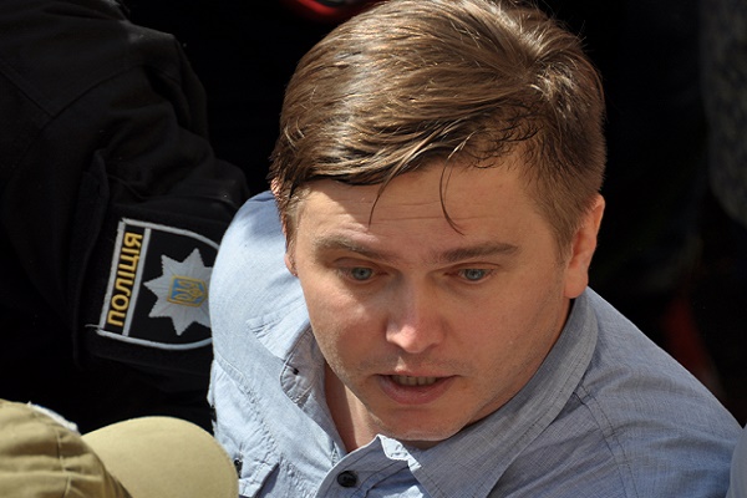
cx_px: 374
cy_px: 249
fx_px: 9337
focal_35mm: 450
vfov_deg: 3.1
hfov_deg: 4.6
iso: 200
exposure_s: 1/640
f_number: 5.6
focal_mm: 300
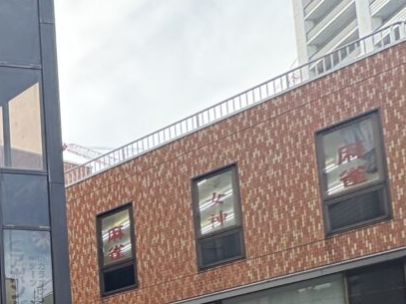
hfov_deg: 29.1
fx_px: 516
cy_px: 456
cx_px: -187
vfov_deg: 25.0
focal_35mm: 44
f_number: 2.2
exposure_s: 1/99
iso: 50
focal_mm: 2.22
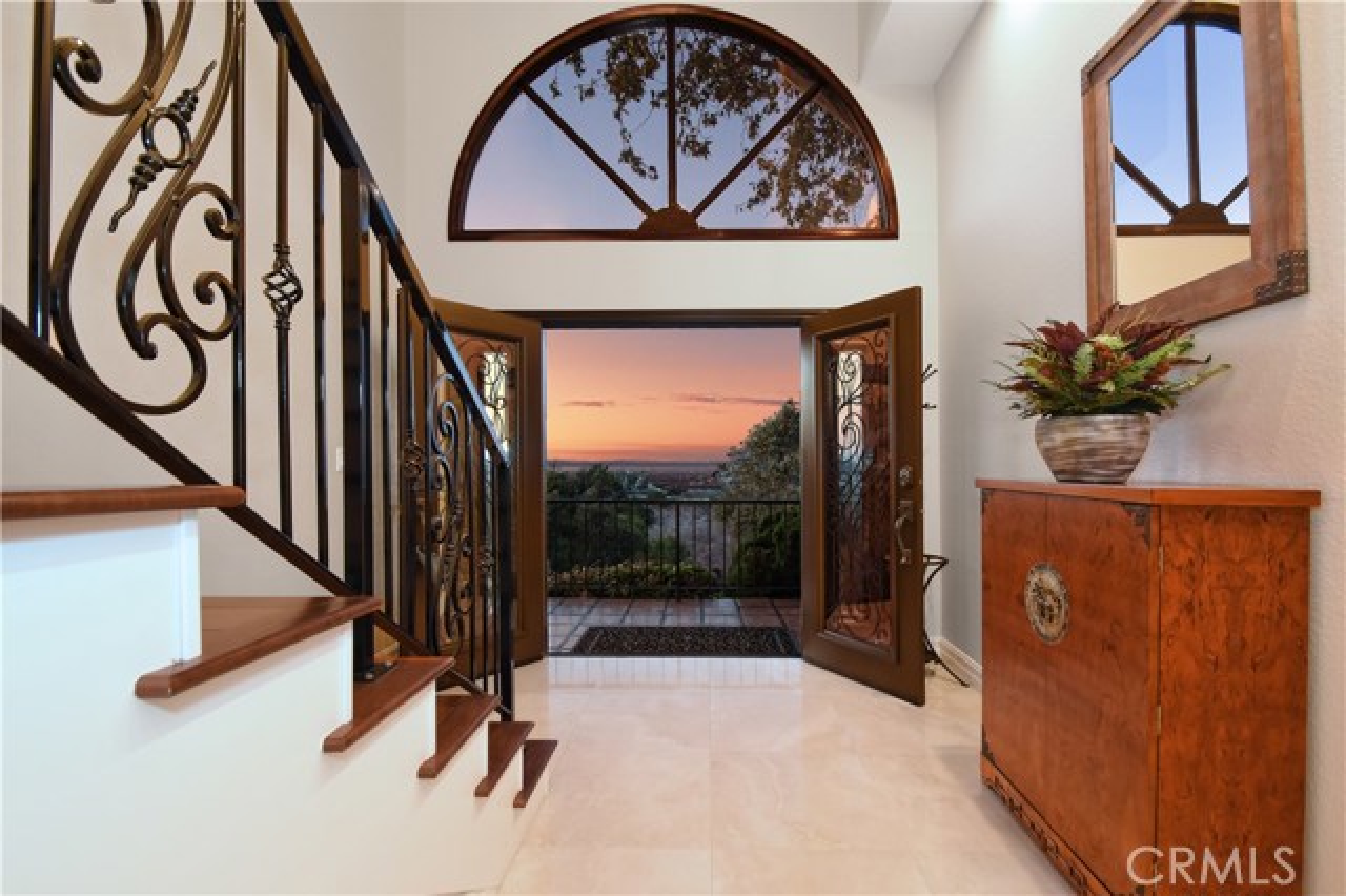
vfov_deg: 77.3
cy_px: 448
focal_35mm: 15
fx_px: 561
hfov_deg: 100.4
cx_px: 673
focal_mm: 10
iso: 640
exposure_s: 1/10
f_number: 8
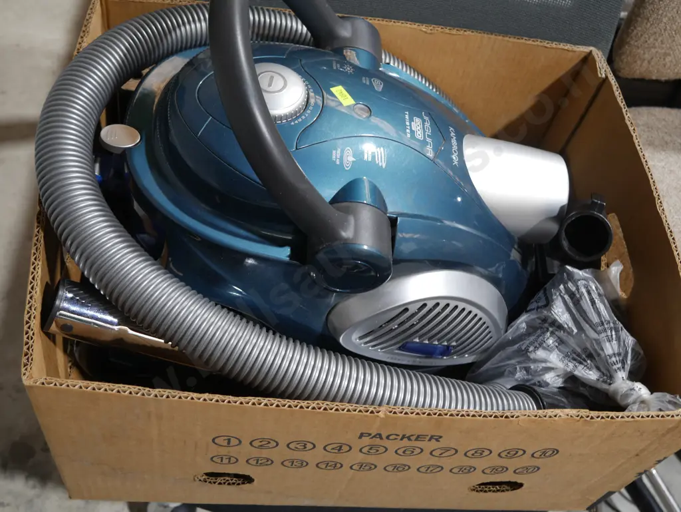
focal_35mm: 40
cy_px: 256
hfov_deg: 46.8
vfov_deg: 36.0
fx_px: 787
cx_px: 340
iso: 400
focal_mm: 20
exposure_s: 1/60
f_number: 4.4
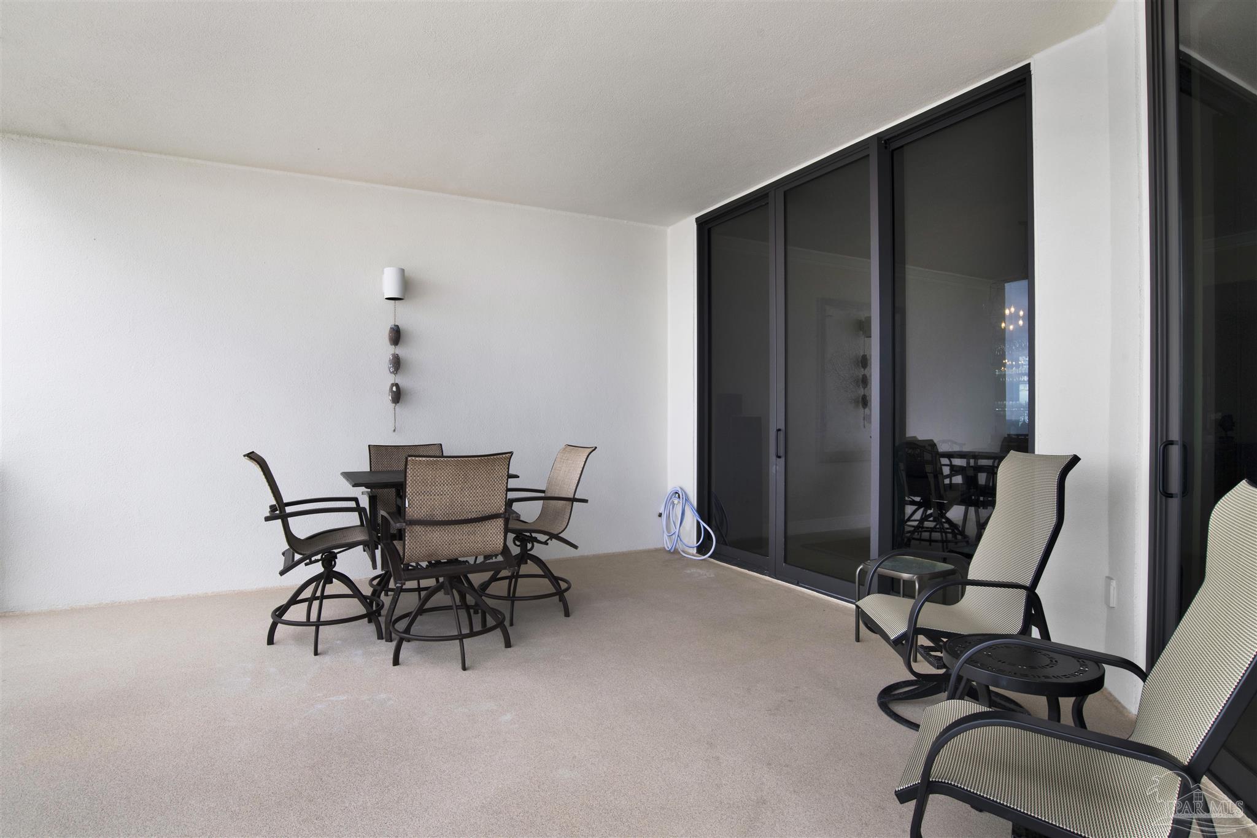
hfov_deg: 90.0
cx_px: 628
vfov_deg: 67.4
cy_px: 419
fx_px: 628
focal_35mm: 18
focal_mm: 18
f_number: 11
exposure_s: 1/50
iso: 200
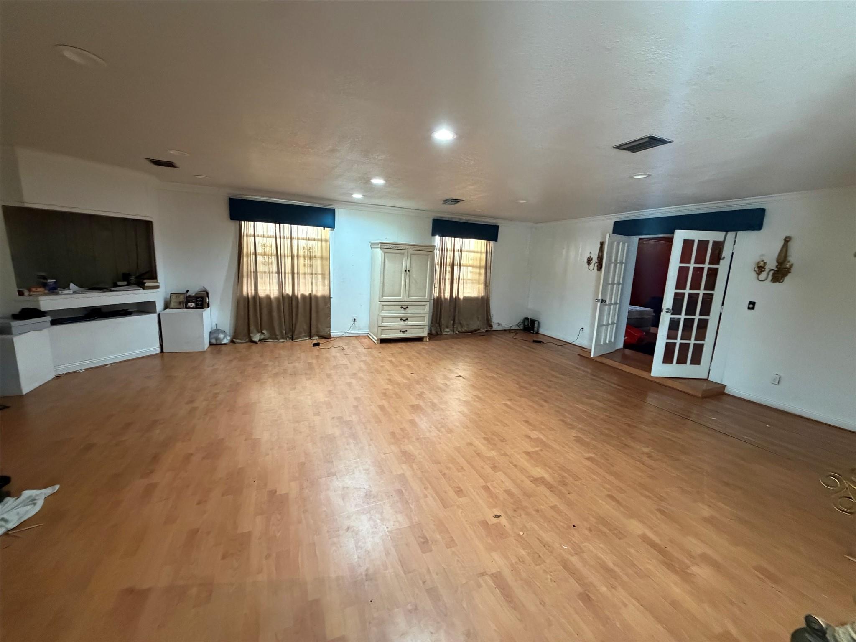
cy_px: 321
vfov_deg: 85.7
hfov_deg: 102.1
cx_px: 428
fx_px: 346
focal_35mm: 14
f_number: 2.2
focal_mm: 2.22
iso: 640
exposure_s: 1/60
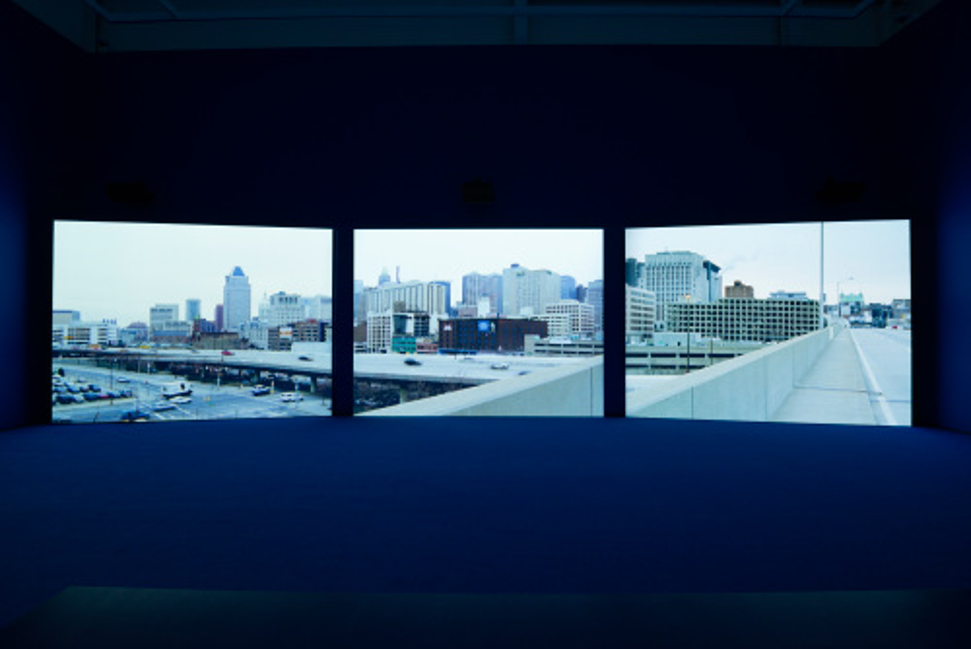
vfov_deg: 77.4
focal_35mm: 15
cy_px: 324
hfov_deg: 100.4
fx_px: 405
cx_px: 486
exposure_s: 1/20
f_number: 6.3
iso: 400
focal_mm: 15
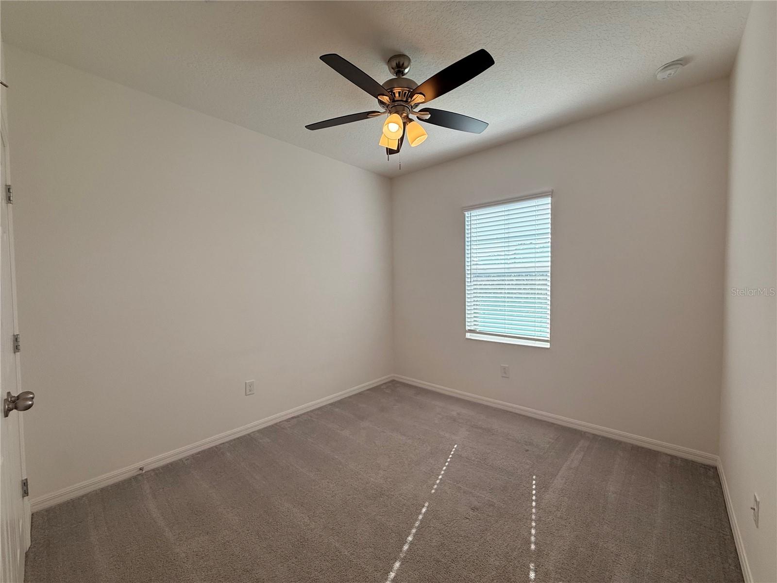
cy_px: 292
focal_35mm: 14
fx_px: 314
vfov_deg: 85.7
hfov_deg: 102.1
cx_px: 388
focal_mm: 2.22
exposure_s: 1/298
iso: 64
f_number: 2.2
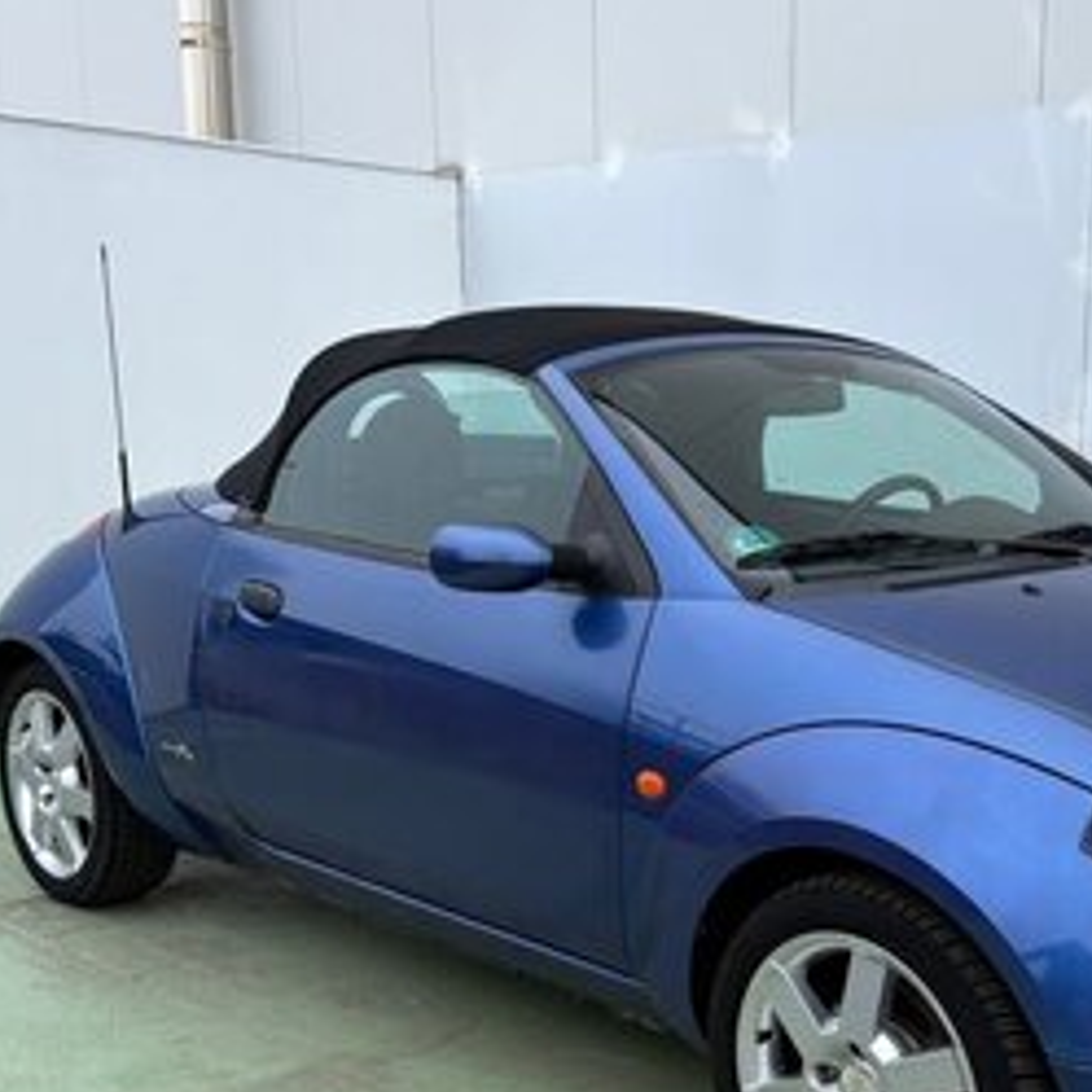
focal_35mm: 45
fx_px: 1606
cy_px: 754
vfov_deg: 37.0
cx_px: 851
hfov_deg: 36.5
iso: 50
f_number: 1.6
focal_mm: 5.96
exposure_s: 1/756
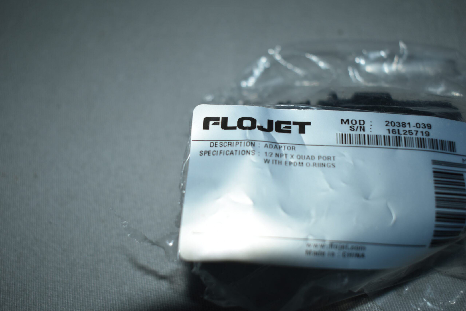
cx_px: 233
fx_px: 505
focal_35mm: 39
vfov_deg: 34.2
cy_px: 156
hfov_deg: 49.6
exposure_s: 1/125
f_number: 4
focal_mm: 26
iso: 100
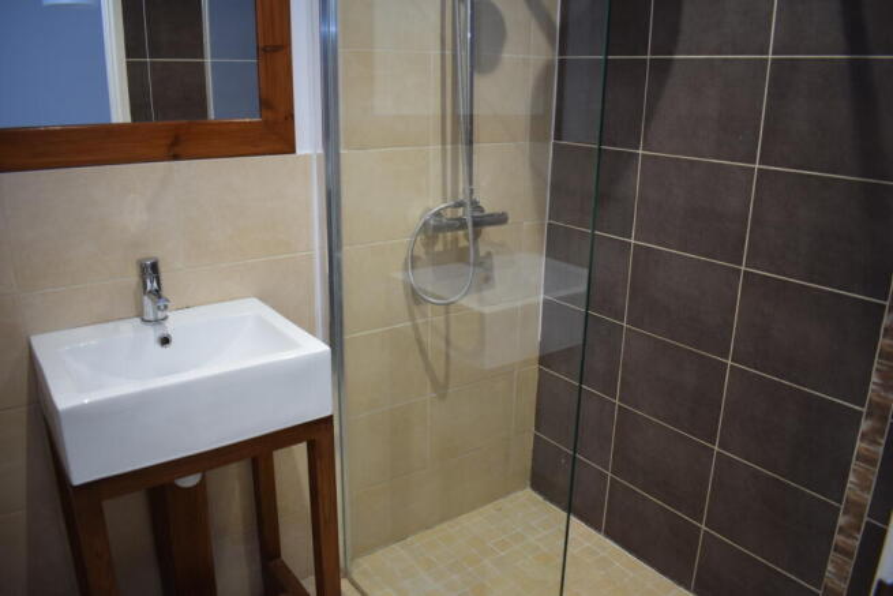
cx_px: 446
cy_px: 298
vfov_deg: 48.0
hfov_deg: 67.4
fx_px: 670
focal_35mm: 27
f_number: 4
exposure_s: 1/60
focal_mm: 18
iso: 720
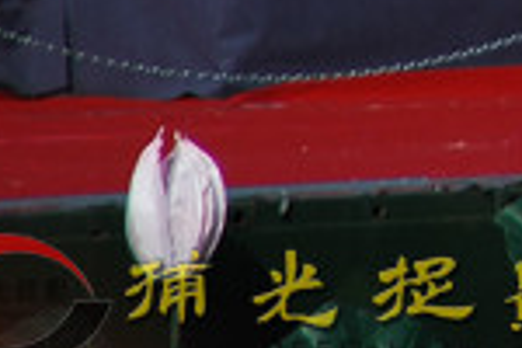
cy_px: -552
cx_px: 1256
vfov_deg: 0.9
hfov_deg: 1.3
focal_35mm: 1601
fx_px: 23213
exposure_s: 1/1000
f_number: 8
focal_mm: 200
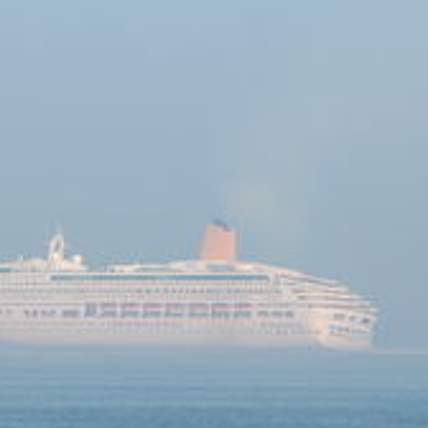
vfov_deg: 3.1
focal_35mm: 561
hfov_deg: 3.1
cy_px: 288
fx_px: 7848
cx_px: 145
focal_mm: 67.7
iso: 100
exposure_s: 1/378
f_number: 5.9
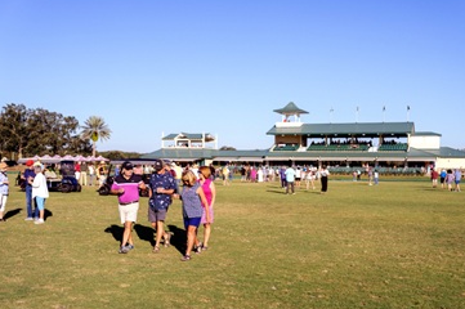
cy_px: 157
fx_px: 529
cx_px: 247
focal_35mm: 41
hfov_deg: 47.4
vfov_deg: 32.6
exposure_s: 1/1600
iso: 100
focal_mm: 37
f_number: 2.8
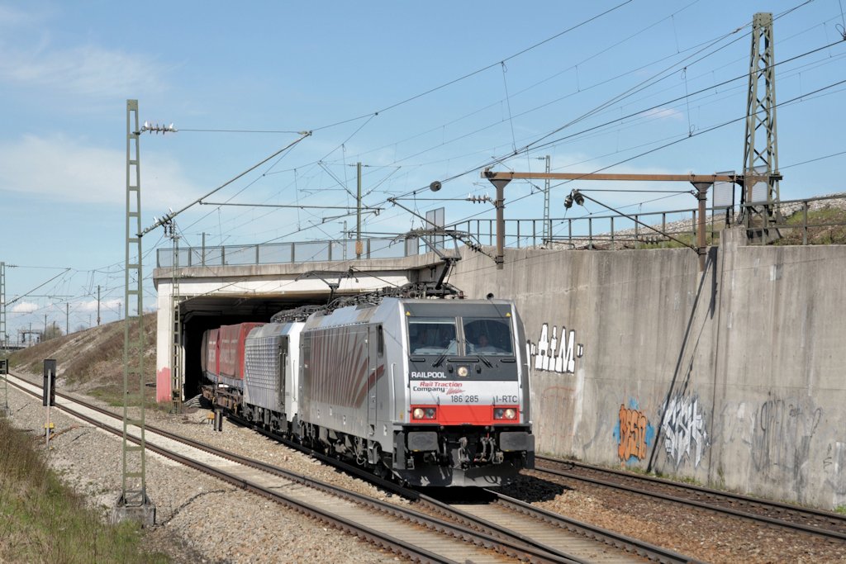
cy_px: 282
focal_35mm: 78
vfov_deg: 17.5
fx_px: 1833
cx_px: 423
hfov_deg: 26.0
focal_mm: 52
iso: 320
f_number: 8
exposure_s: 1/800
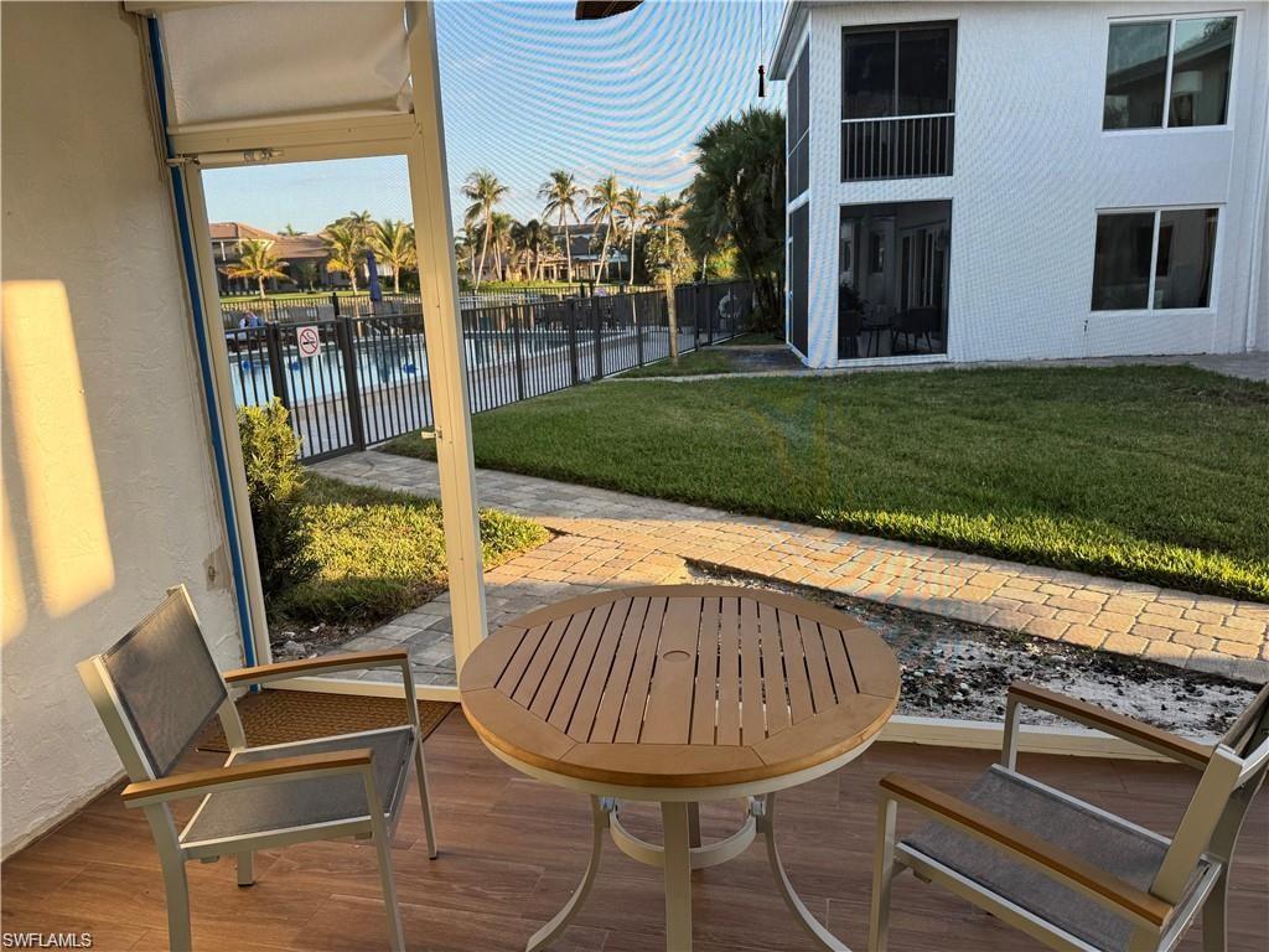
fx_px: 880
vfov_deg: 56.8
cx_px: 634
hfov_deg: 71.6
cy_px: 476
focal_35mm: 24
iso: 80
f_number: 1.78
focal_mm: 6.76
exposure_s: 1/379
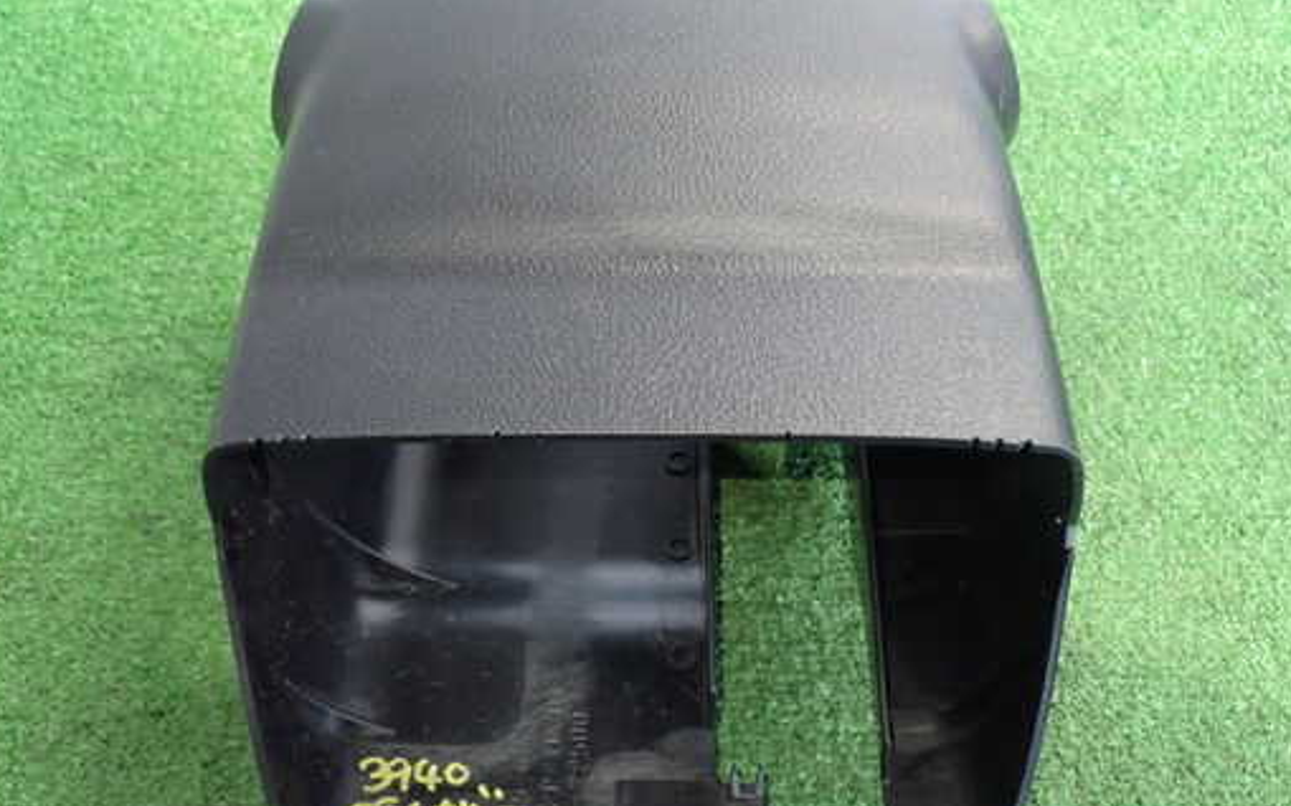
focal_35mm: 40
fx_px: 1407
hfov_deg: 49.3
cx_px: 644
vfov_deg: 32.0
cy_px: 421
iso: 800
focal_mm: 5.79
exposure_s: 1/30
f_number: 2.4
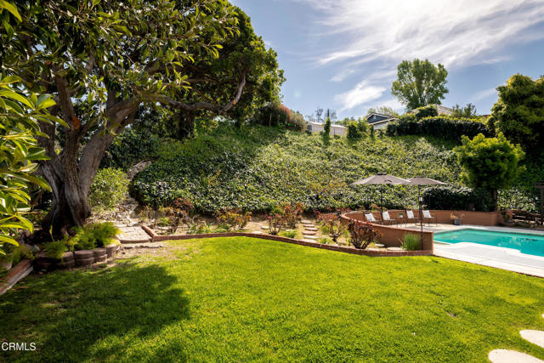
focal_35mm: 24
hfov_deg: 73.7
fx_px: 363
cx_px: 272
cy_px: 182
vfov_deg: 53.2
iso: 64
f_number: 10
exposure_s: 1/125
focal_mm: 24
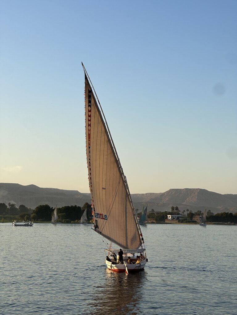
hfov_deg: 19.1
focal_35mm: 77
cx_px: 118
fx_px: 703
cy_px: 158
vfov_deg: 25.3
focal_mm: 9
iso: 32
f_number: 2.8
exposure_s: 1/561
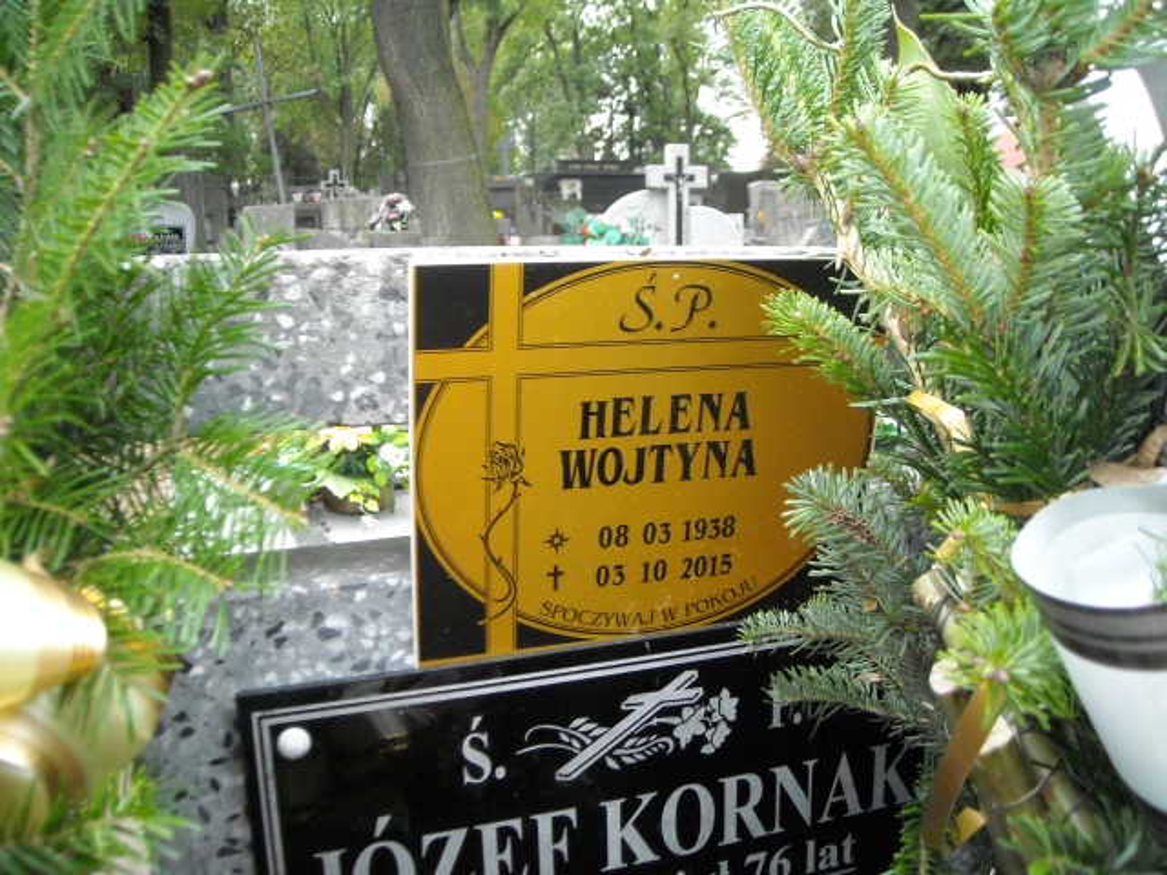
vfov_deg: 40.7
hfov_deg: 52.6
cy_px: 438
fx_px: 1180
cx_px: 584
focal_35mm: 35
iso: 400
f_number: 2.8
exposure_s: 1/49
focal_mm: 5.7
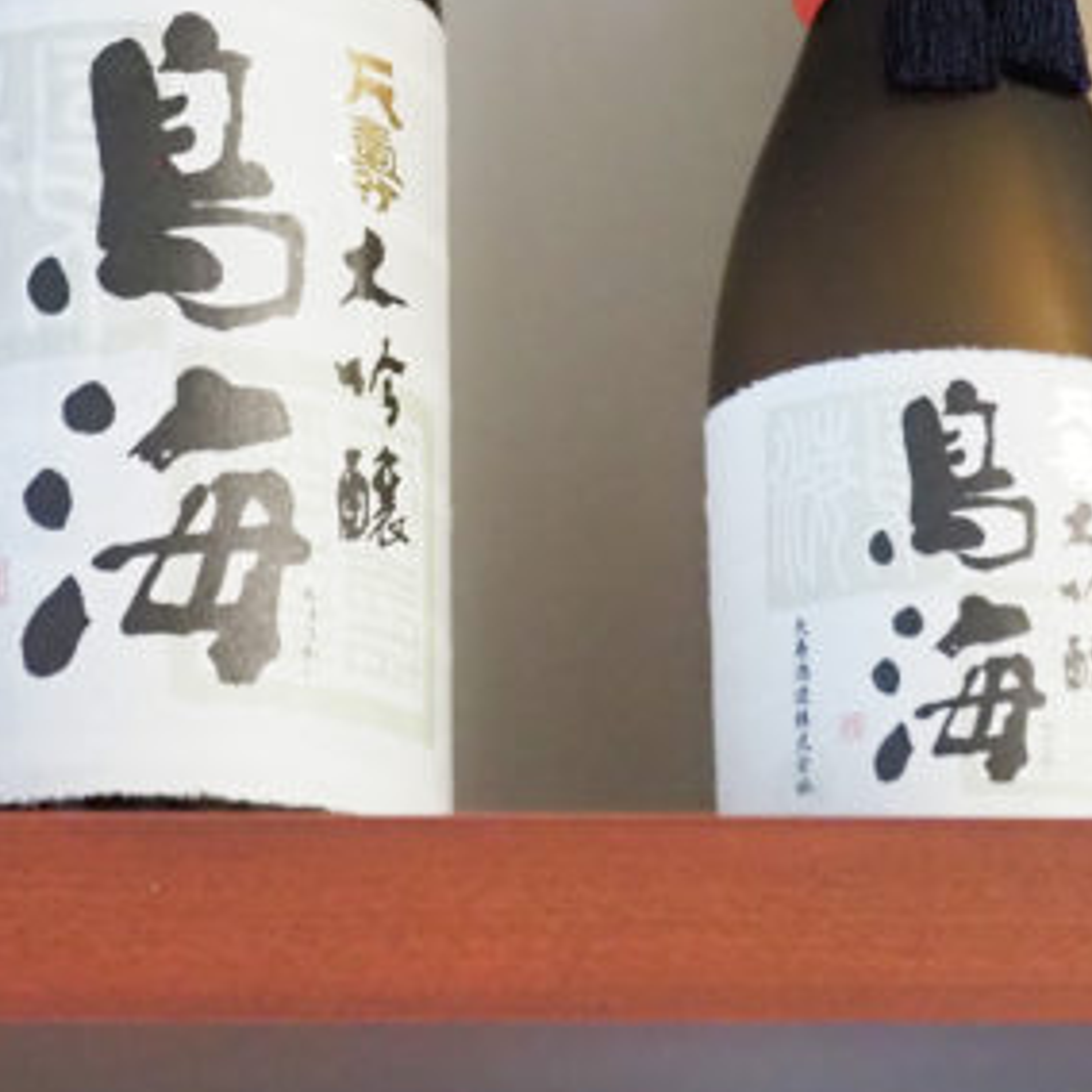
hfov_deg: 11.6
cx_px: 415
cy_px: -133
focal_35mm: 150
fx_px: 5354
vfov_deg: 11.5
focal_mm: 28
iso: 3200
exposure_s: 1/60
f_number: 4.5
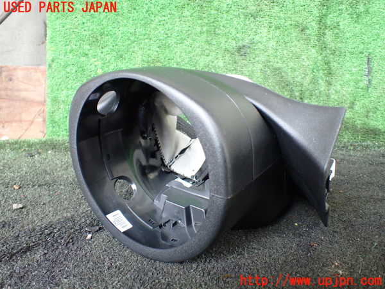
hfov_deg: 60.0
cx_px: 192
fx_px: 334
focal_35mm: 30
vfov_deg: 46.8
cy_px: 144
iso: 800
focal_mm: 5.4
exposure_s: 1/80
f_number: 2.3
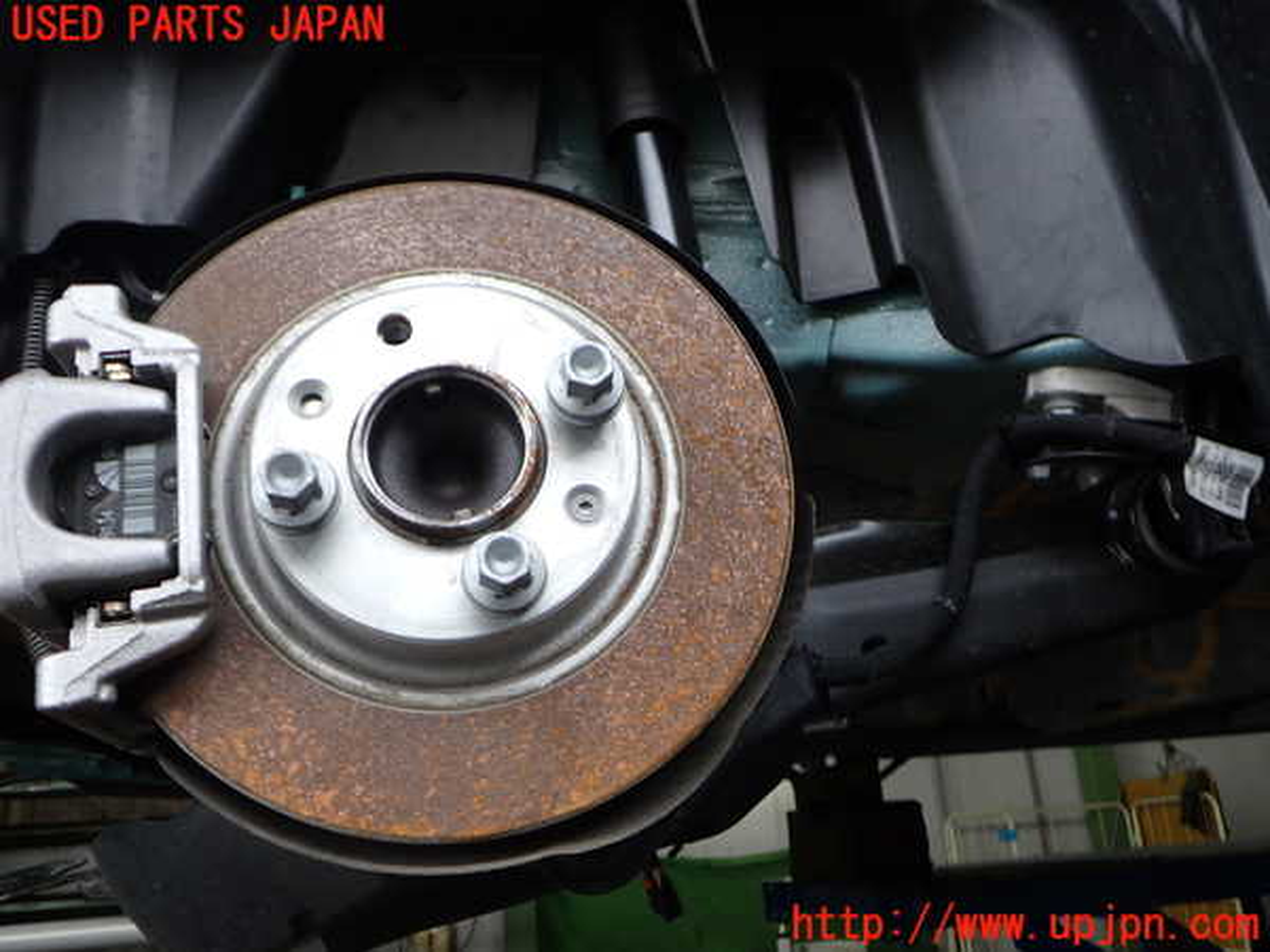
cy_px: 476
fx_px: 1101
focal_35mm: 30
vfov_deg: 46.8
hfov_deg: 60.0
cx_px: 635
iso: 200
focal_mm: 5.4
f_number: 2.3
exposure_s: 1/100
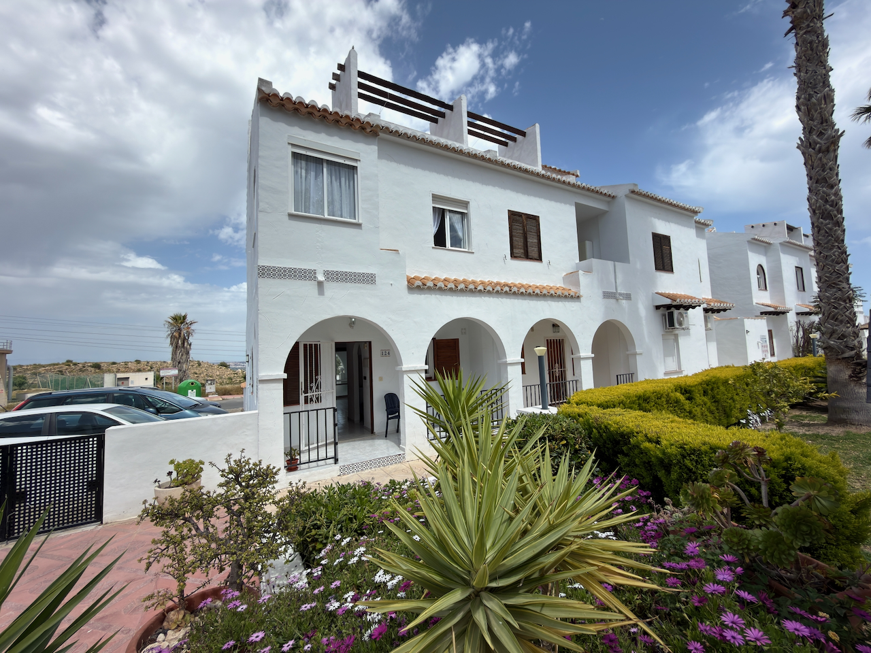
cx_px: 436
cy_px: 326
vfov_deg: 85.7
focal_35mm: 14
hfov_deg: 102.1
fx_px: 352
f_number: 2.2
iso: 25
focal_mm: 2.22
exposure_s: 1/567
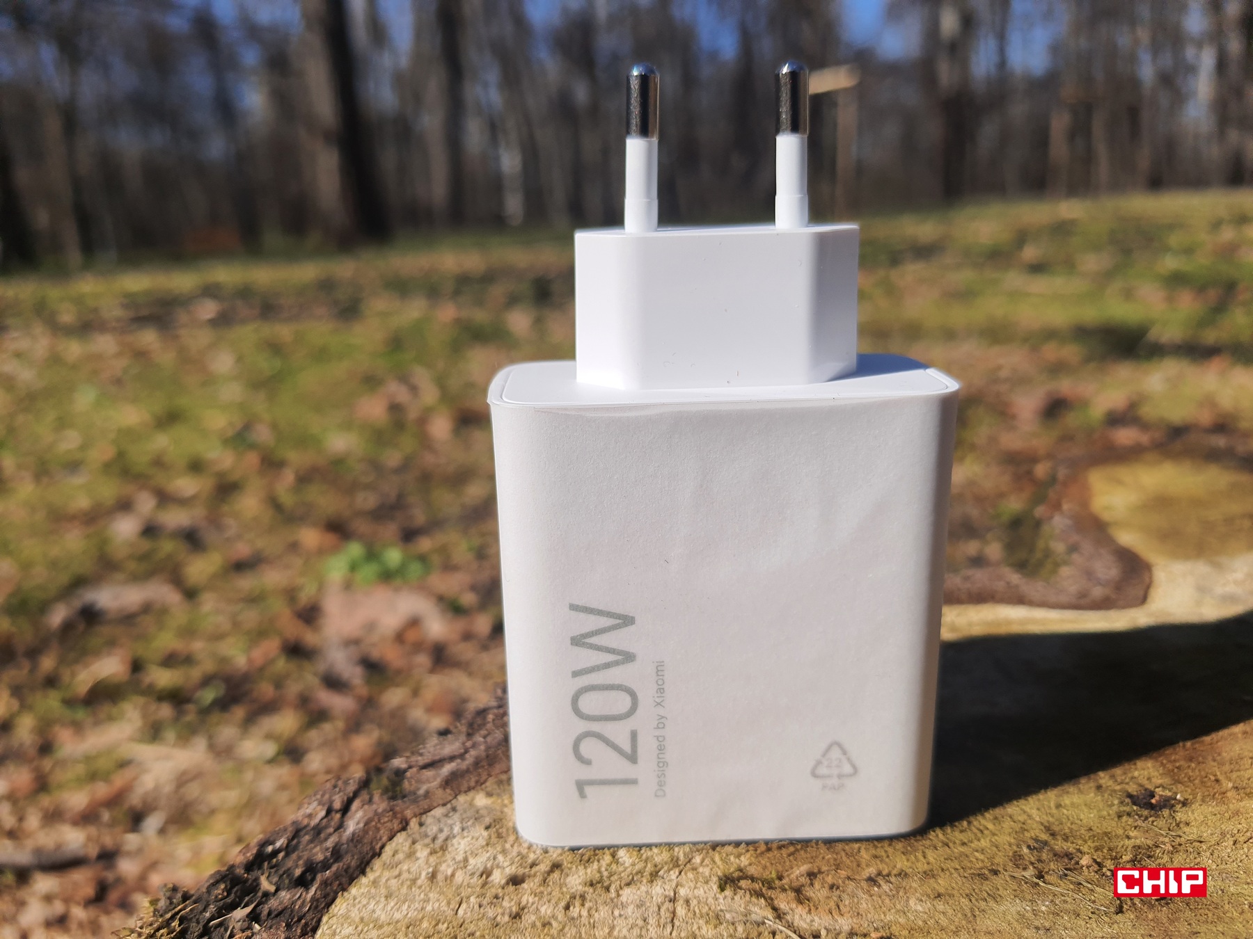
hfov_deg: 67.3
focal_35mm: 26
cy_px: 470
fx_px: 941
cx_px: 626
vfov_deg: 53.1
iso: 50
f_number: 1.7
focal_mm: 4.32
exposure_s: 1/5840
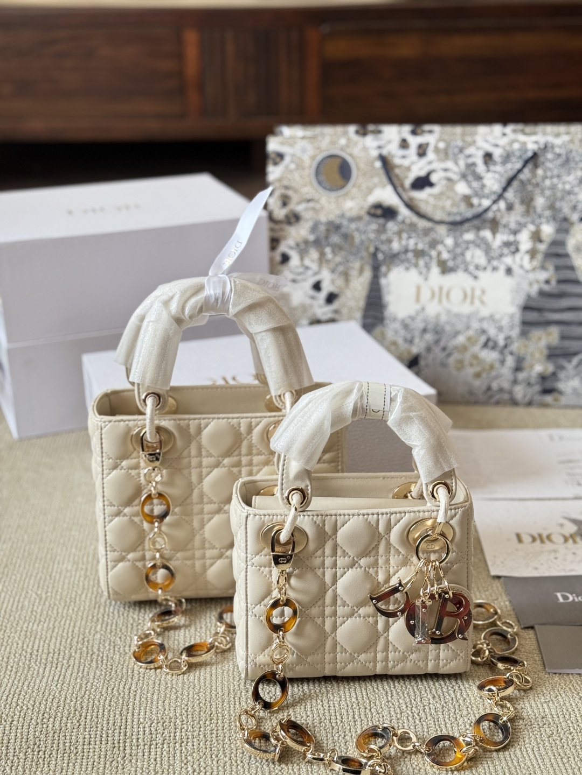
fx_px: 1076
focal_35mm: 48
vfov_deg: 39.7
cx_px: 291
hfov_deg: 30.3
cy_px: 388
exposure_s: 1/60
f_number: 1.78
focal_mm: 6.76
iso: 125
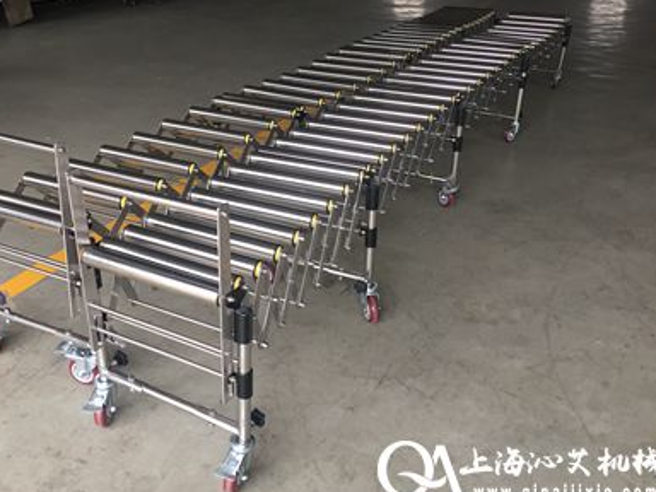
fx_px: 644
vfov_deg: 41.8
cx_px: 287
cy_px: 229
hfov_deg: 53.8
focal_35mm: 34
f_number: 2.2
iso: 64
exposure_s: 1/30
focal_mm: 4.15
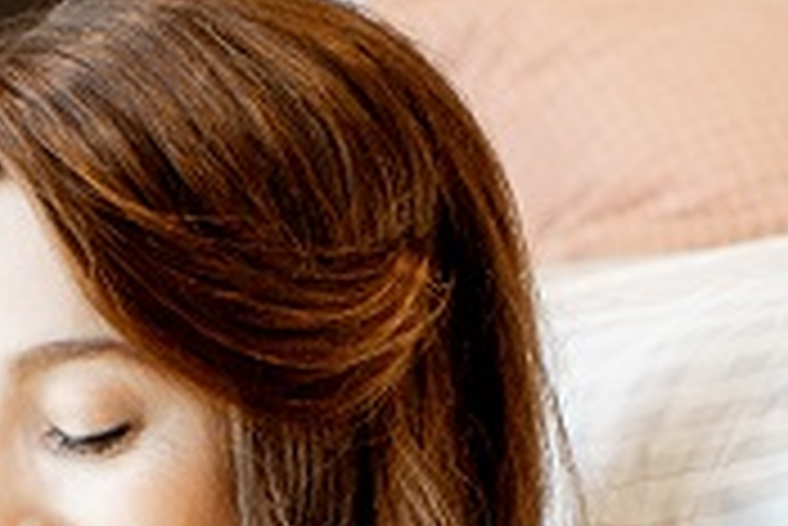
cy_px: 1668
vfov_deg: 5.4
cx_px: 261
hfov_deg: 8.6
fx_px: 5258
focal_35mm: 240
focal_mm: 35
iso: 400
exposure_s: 1/200
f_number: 2.2
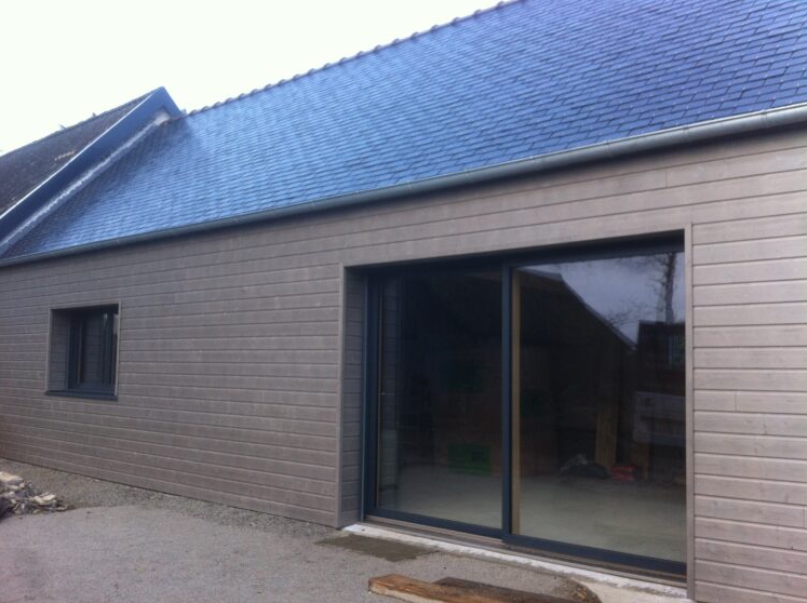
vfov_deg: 39.6
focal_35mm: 36
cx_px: 395
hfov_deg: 51.4
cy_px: 309
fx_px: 838
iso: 100
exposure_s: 1/40
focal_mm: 3.85
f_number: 2.8
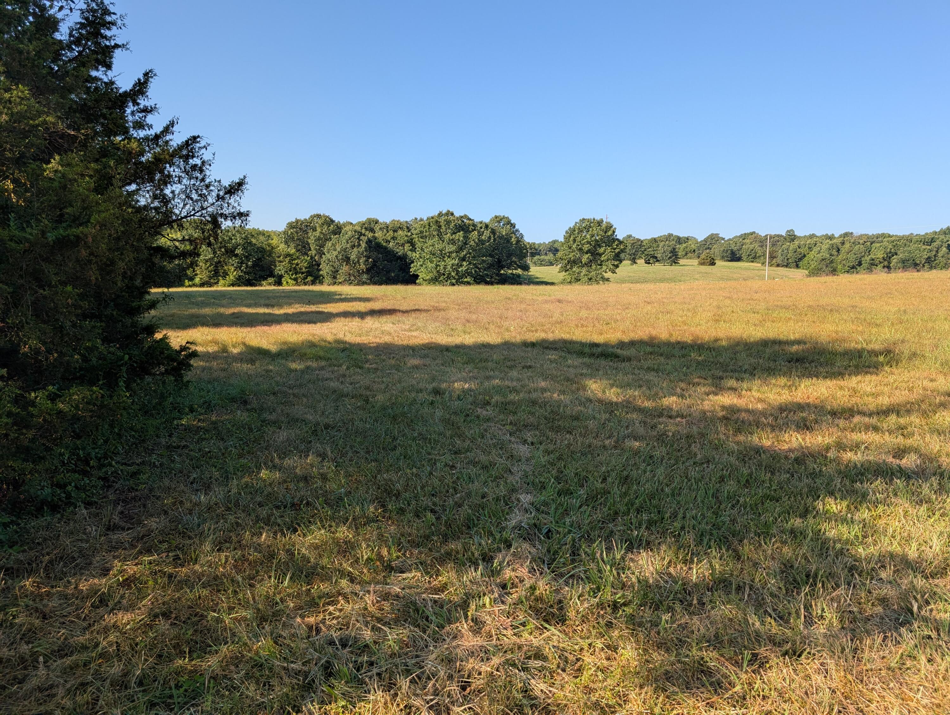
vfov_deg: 56.9
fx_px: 659
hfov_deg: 71.5
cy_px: 358
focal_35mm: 24
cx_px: 475
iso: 22
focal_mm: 6.9
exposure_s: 1/620
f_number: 1.68
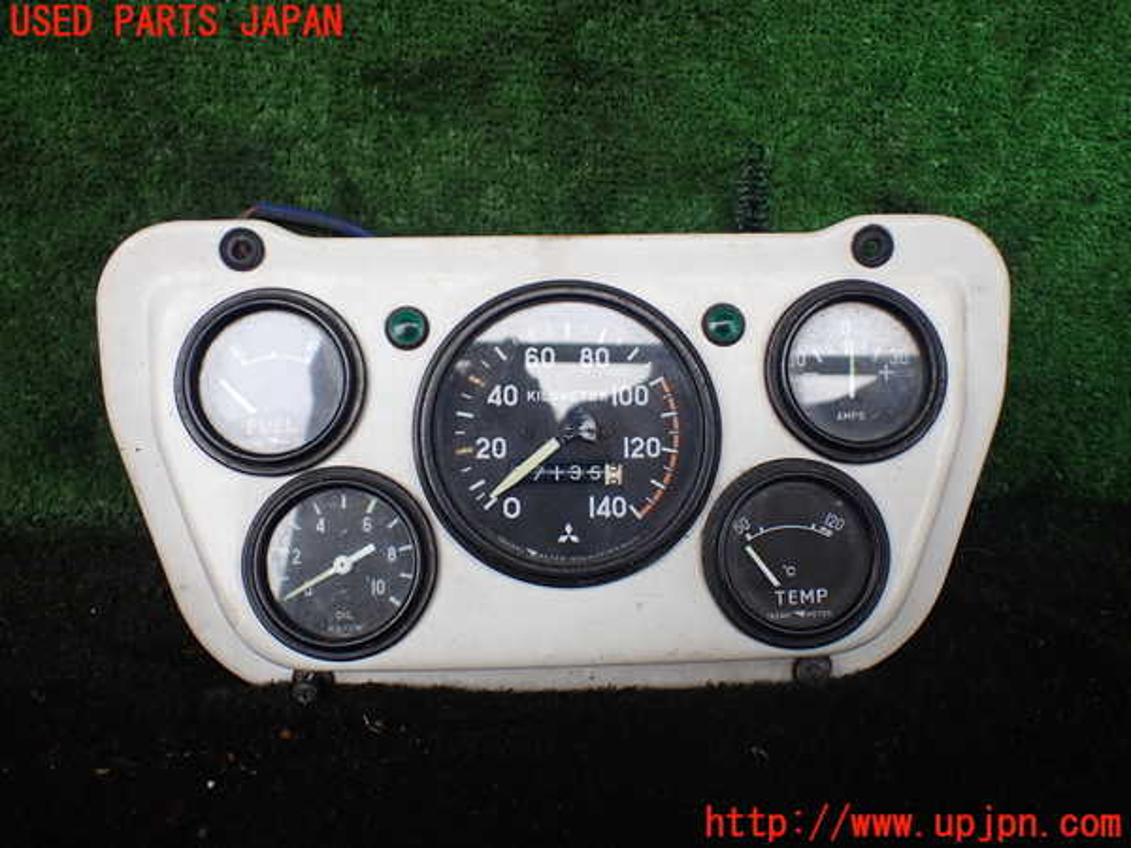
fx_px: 980
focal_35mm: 30
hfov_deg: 60.0
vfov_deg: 46.8
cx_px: 566
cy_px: 424
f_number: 2.3
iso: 100
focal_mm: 5.4
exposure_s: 1/160
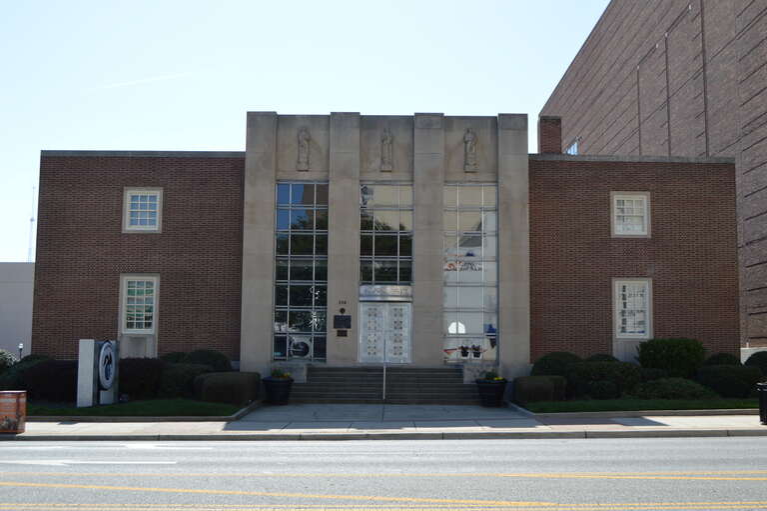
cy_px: 256
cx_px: 384
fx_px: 894
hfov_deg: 46.4
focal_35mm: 42
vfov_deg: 31.9
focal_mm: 28
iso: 100
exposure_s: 1/250
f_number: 8
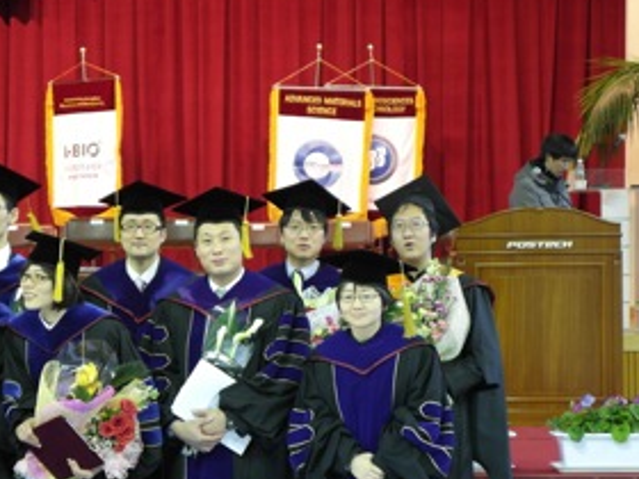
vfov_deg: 13.1
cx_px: 221
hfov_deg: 17.4
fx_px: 2086
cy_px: 269
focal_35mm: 113
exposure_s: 1/30
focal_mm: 15.6
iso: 240
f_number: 2.4
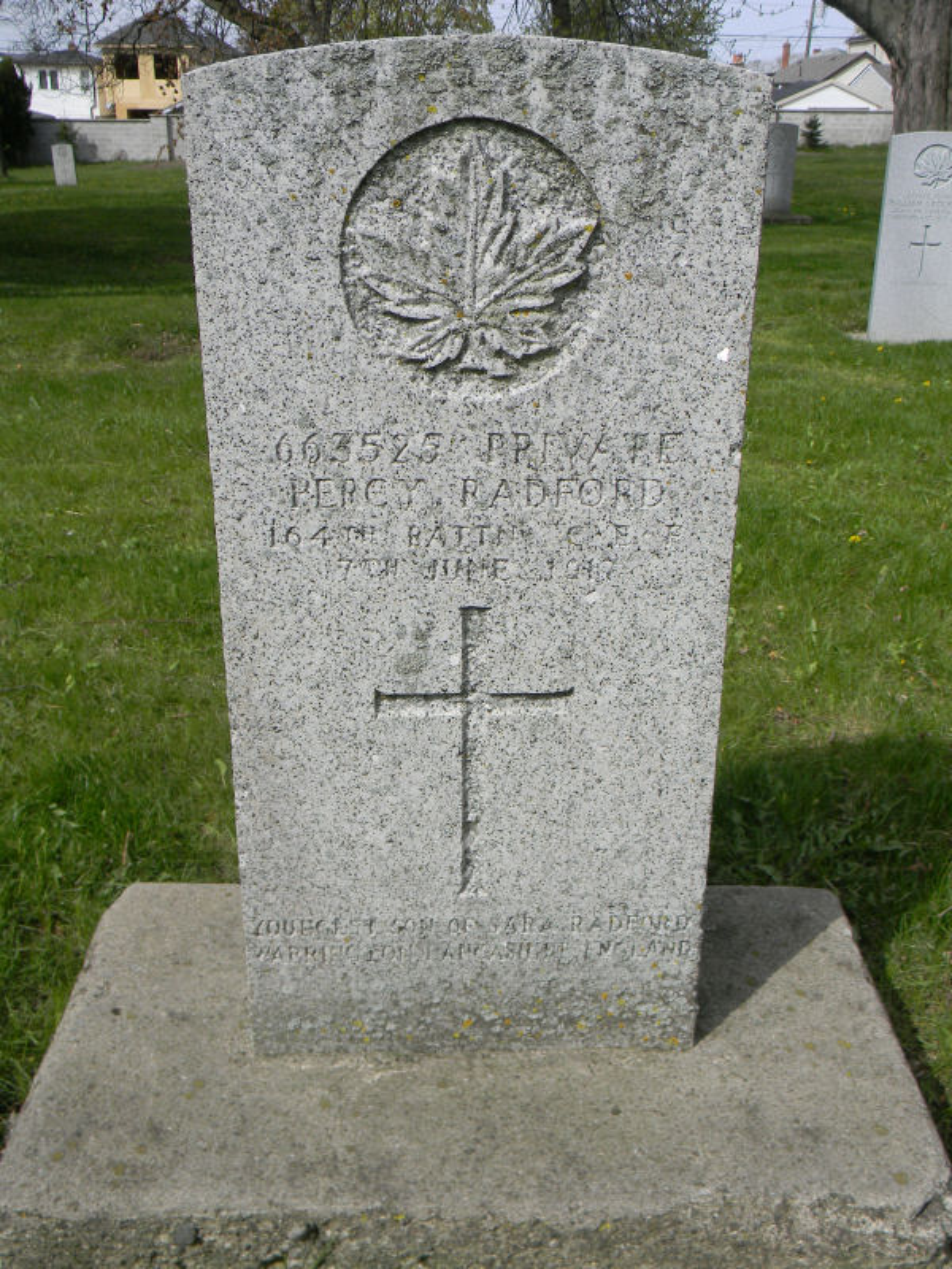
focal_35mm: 36
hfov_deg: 39.7
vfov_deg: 51.4
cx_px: 476
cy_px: 634
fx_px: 1320
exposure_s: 1/712
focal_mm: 6.4
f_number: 3.7
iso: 80
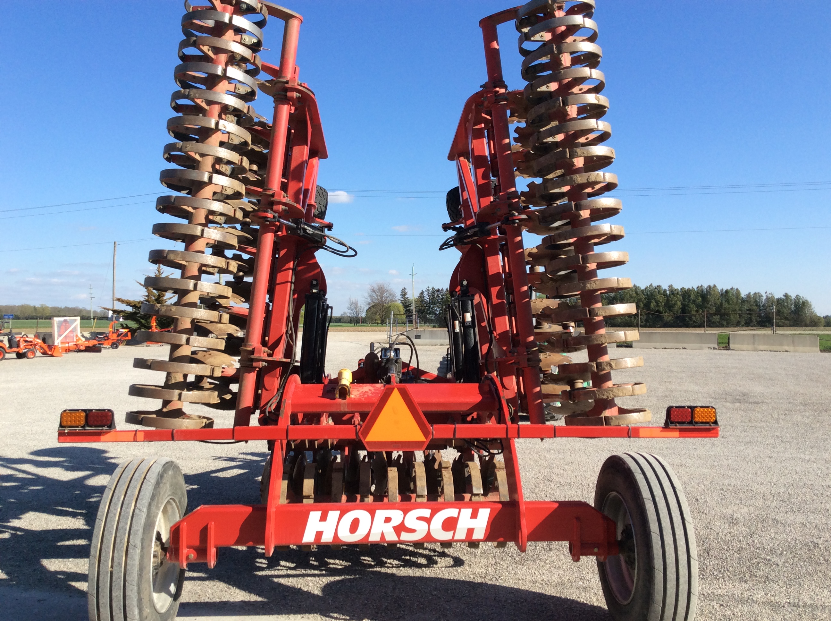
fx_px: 767
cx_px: 416
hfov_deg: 56.9
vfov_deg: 44.1
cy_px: 310
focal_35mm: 32
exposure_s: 1/1059
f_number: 2.4
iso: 32
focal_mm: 3.3
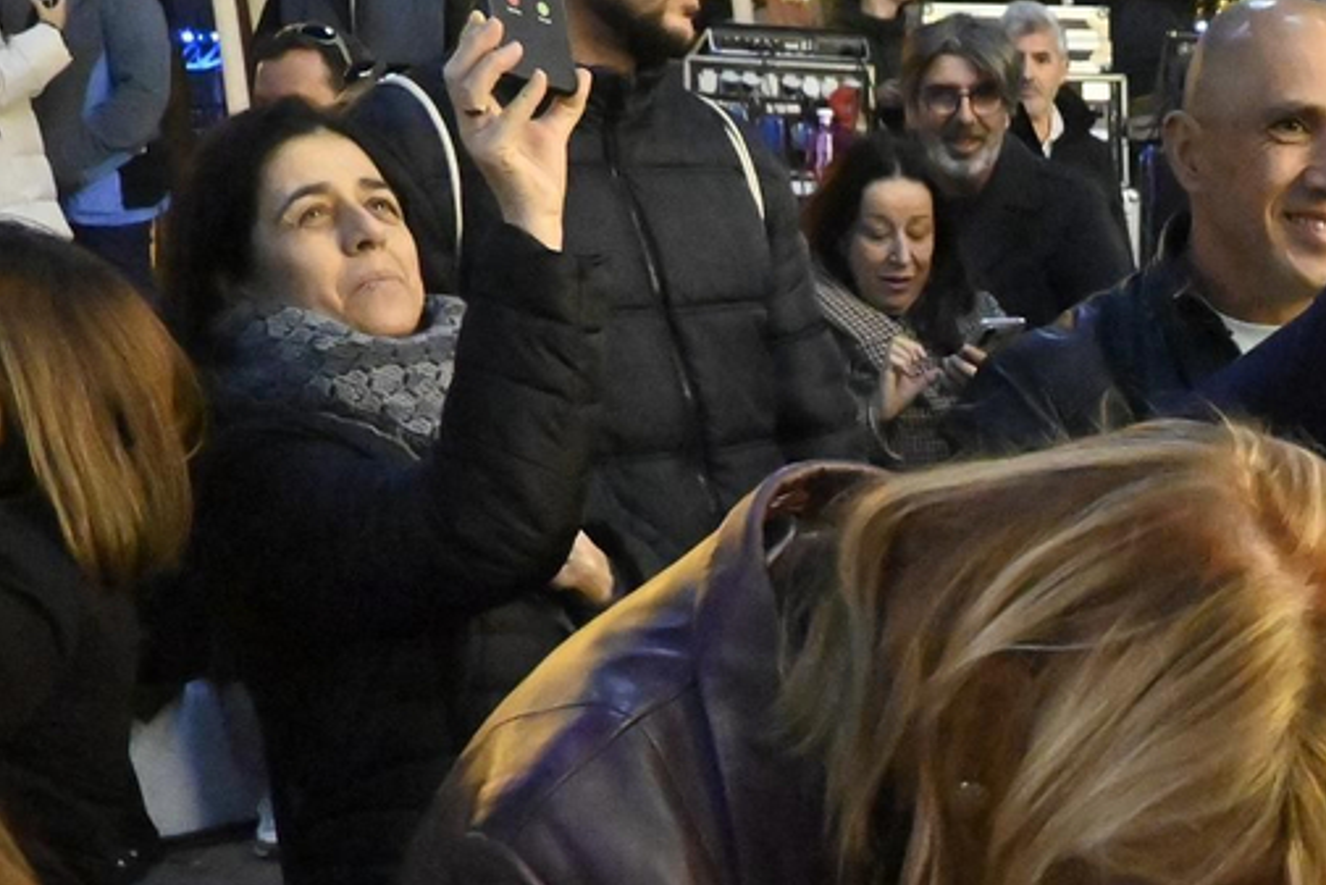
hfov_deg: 24.8
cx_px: 1452
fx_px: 2800
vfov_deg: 17.4
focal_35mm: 76
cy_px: 972
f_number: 4
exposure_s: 1/200
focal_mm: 16
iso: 8000
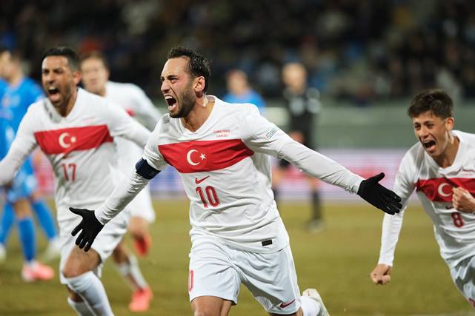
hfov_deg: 6.9
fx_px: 3957
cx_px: 238
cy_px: 158
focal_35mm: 300
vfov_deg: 4.6
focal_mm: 200
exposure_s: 1/2000
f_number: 2
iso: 2500
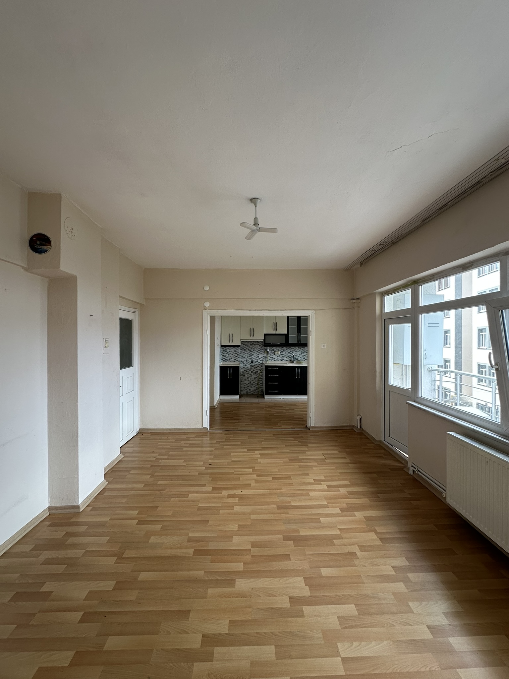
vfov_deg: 102.1
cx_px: 254
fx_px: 274
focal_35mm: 14
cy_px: 340
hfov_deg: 85.7
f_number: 2.2
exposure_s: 1/99
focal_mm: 2.22
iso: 80
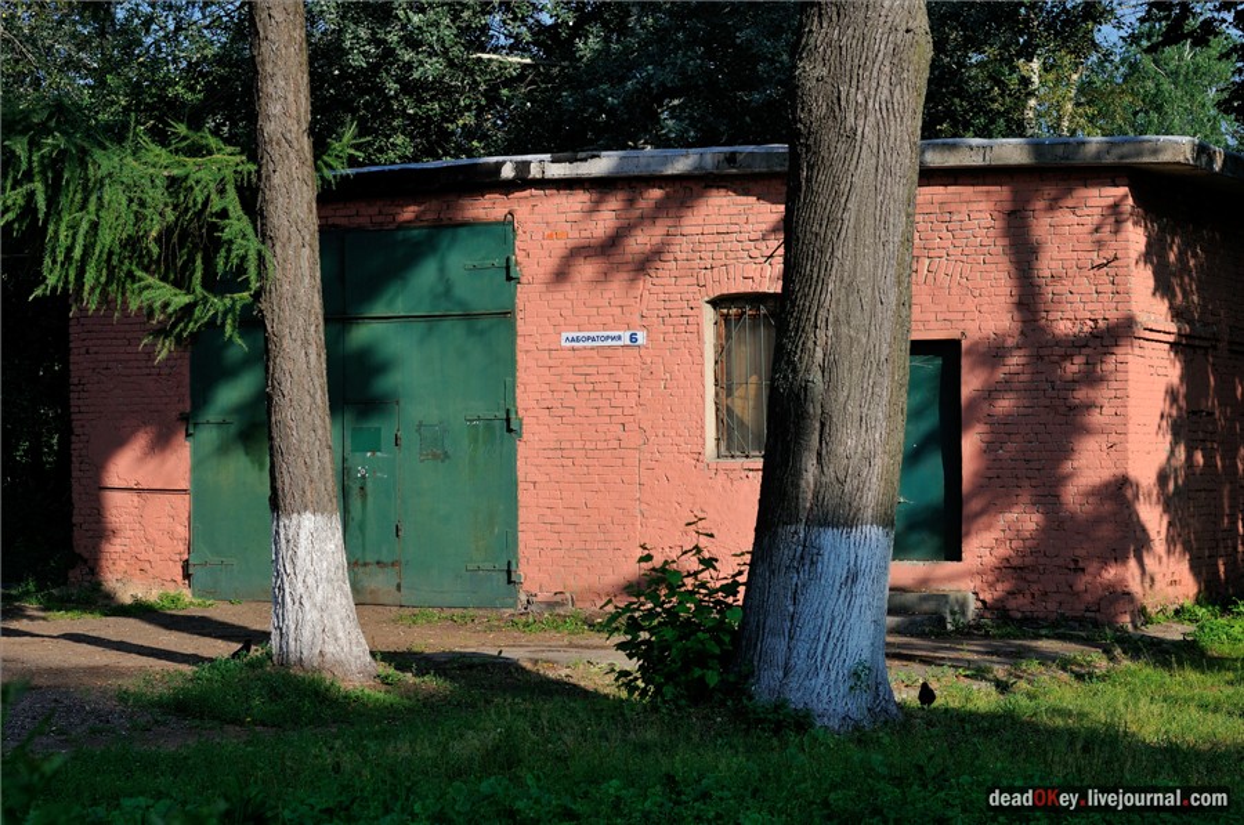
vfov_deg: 18.1
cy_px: 412
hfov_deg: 27.0
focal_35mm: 75
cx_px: 622
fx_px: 2587
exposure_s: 1/800
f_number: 5
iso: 200
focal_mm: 50
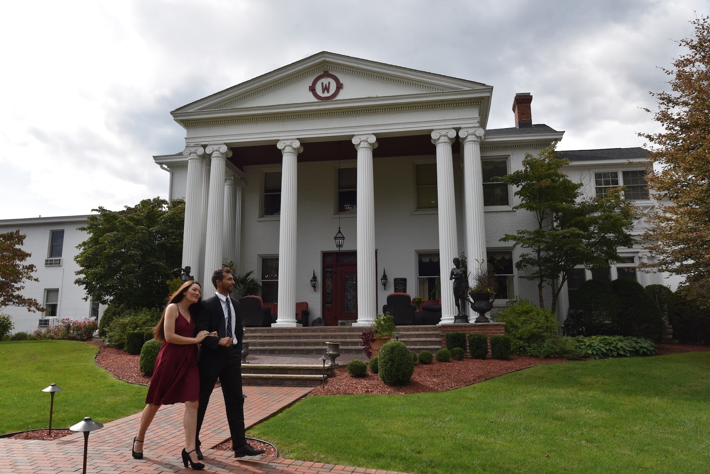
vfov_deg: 48.0
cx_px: 355
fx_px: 533
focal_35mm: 27
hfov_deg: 67.4
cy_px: 237
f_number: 9
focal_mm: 27
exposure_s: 1/200
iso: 100
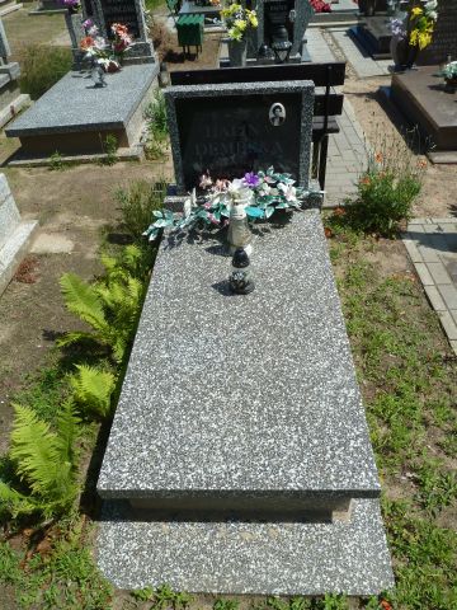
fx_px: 440
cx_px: 228
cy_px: 305
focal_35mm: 25
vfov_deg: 69.4
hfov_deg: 54.9
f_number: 5
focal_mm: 4.1
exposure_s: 1/500
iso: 80
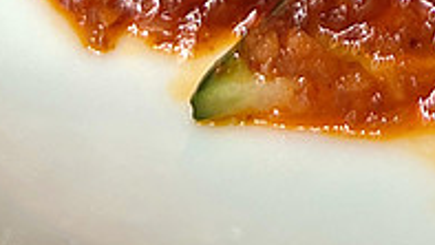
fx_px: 1327
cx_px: 612
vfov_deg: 8.0
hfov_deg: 17.2
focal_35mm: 115
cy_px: -633
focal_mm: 5.7
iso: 50
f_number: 1.5
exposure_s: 1/365
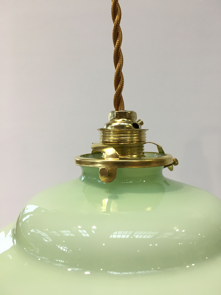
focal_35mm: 29
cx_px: 110
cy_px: 148
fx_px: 247
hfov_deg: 48.2
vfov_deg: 61.7
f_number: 2.2
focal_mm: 4.15
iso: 32
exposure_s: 1/33
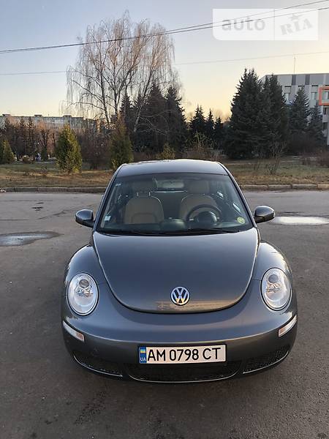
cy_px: 220
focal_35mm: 28
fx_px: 355
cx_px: 164
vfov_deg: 63.4
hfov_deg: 49.7
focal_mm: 4
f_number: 1.8
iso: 20
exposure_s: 1/314
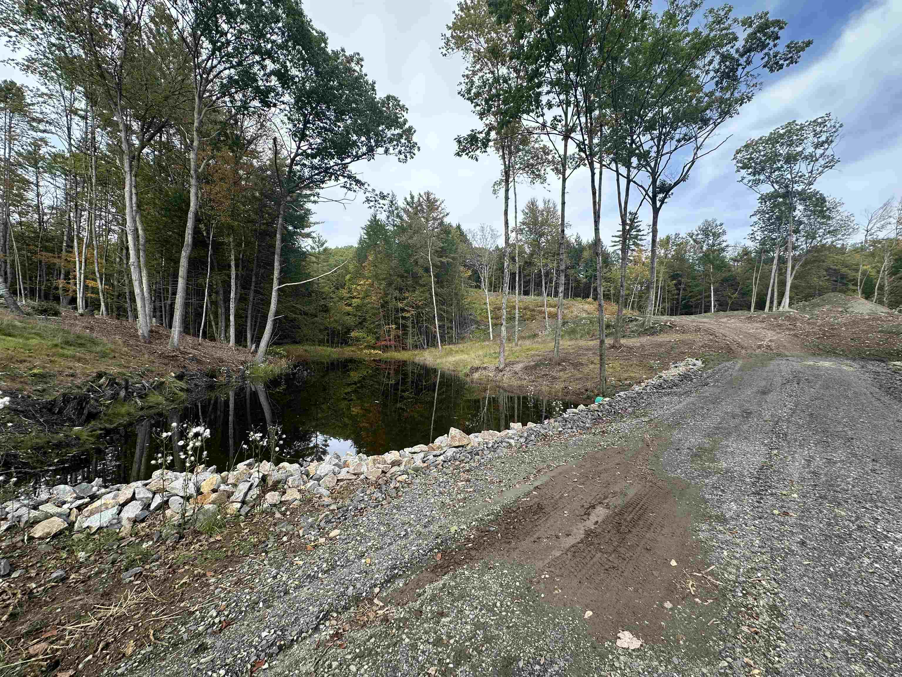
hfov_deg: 102.1
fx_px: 365
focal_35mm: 14
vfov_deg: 85.7
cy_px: 338
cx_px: 451
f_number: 2.2
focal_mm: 2.22
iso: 40
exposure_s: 1/530
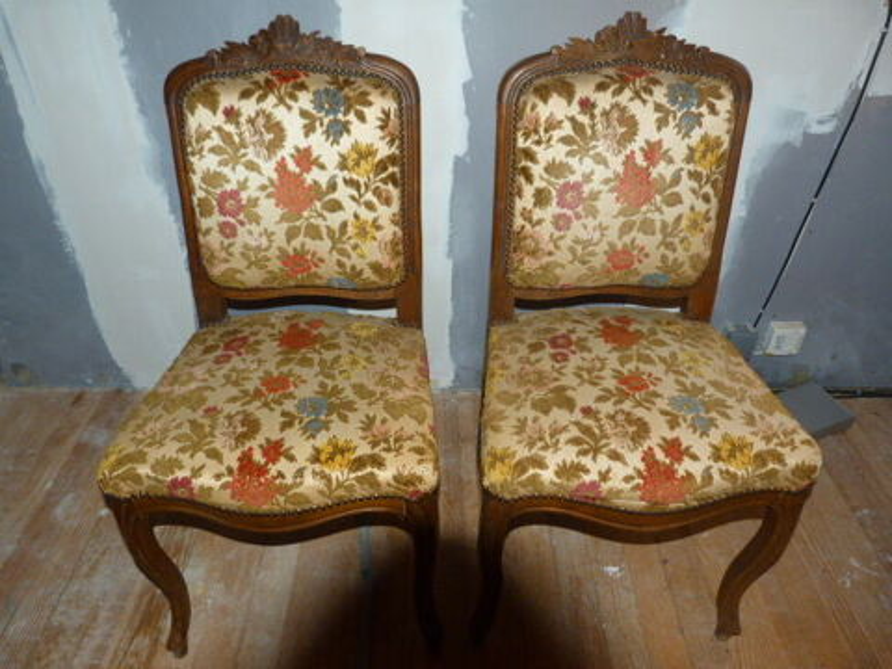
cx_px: 446
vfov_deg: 54.9
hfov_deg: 69.4
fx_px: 644
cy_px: 334
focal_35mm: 25
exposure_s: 1/60
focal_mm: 4.5
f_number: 2.8
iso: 200
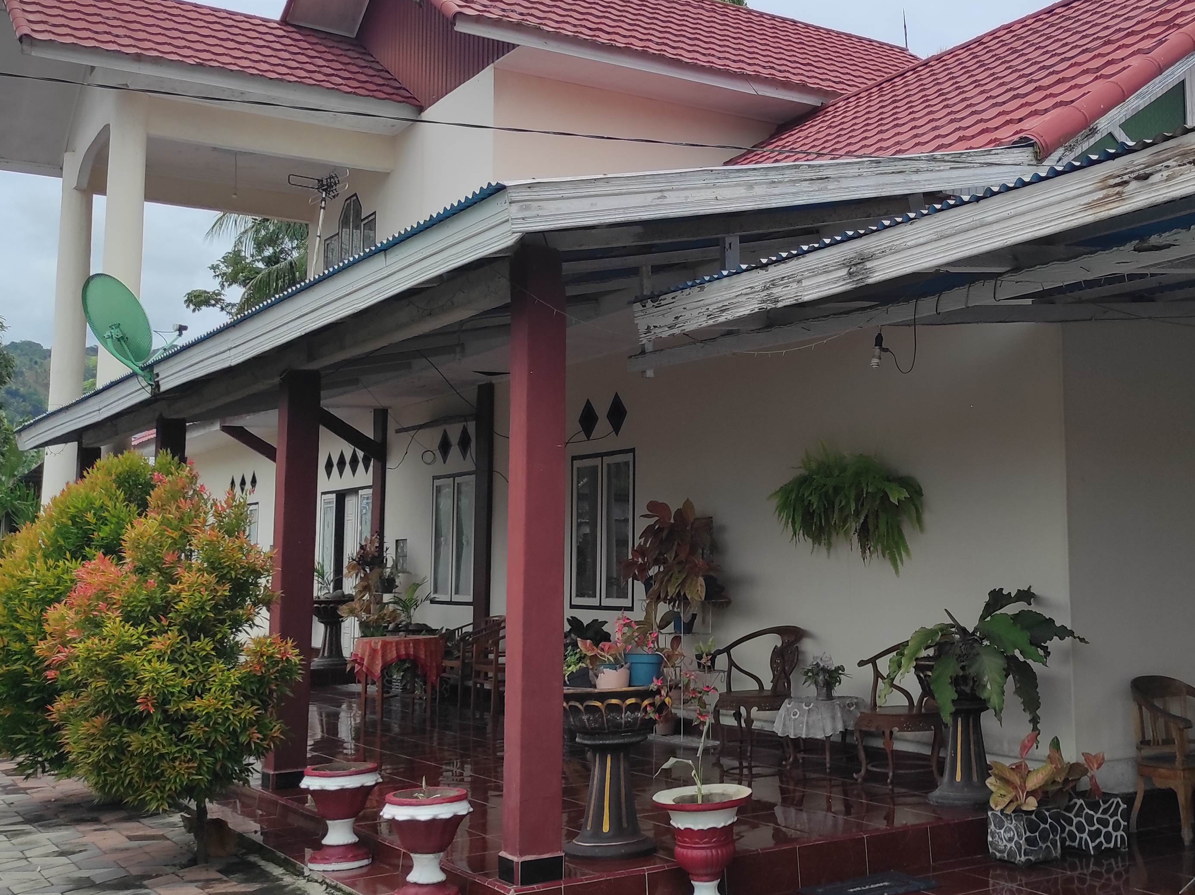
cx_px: 837
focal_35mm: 42
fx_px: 1449
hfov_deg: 43.9
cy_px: 381
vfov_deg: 34.2
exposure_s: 1/2818
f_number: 1.89
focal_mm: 5.43
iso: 100
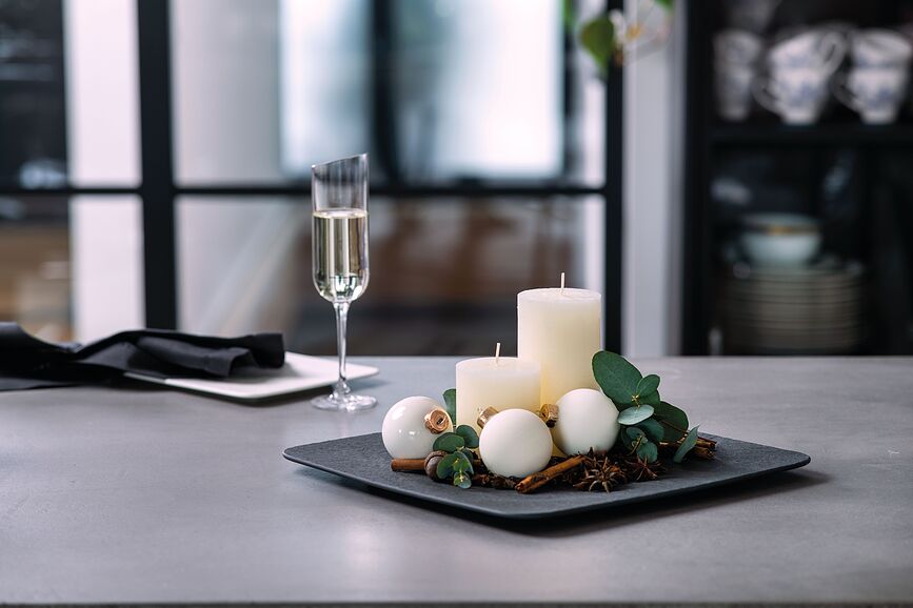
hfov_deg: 19.5
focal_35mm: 105
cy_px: 304
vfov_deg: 13.0
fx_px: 2663
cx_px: 456
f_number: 4.5
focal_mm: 105
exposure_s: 1/15
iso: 100
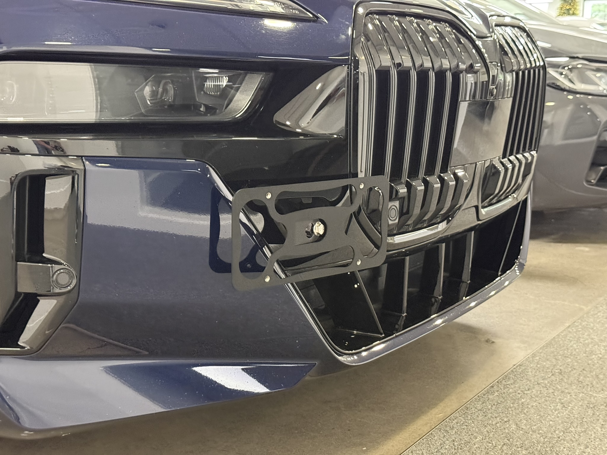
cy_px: 228
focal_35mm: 48
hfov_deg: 39.7
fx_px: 842
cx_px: 304
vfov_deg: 30.3
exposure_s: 1/30
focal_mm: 6.76
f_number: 1.78
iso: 640
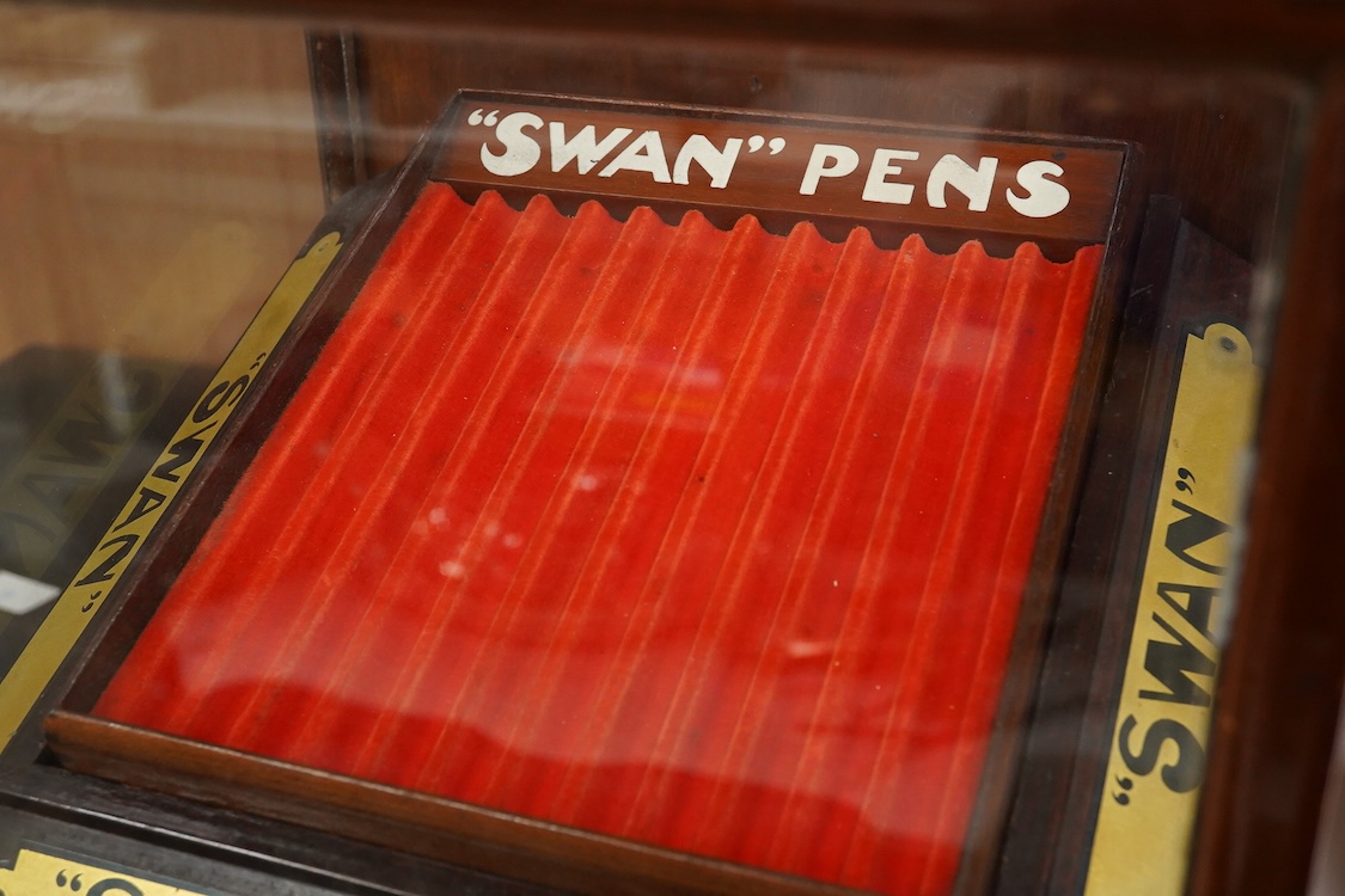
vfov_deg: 29.9
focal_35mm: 45
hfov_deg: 43.6
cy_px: 448
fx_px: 1681
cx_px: 672
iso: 2500
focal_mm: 30
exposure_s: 1/100
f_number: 11
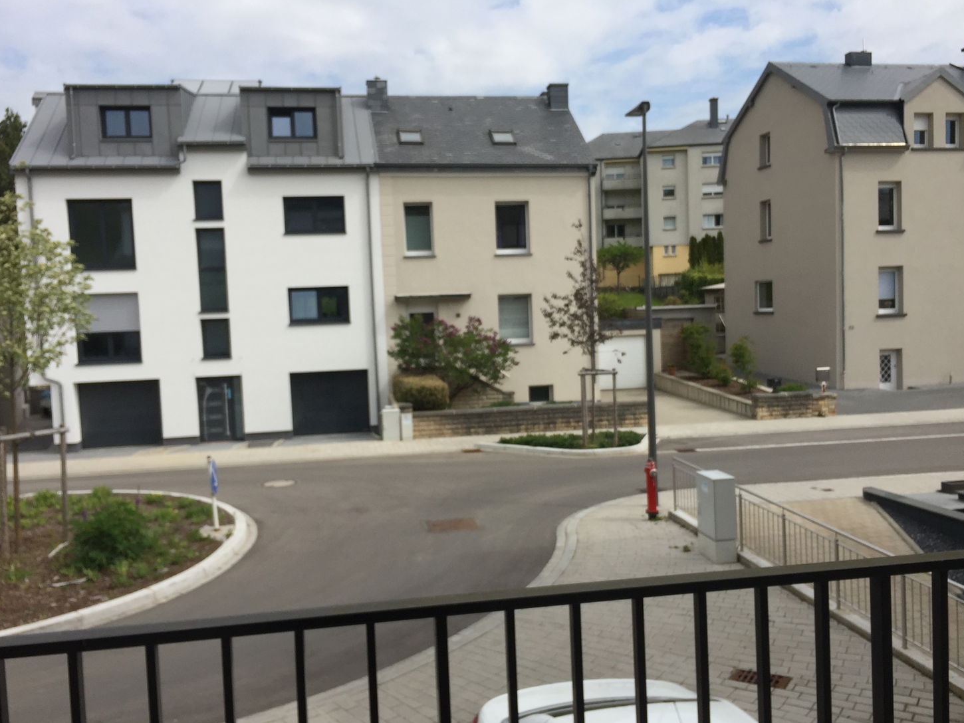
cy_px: 396
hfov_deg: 56.8
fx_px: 891
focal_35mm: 32
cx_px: 505
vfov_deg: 44.1
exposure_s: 1/2639
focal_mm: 4.15
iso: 32
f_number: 2.2
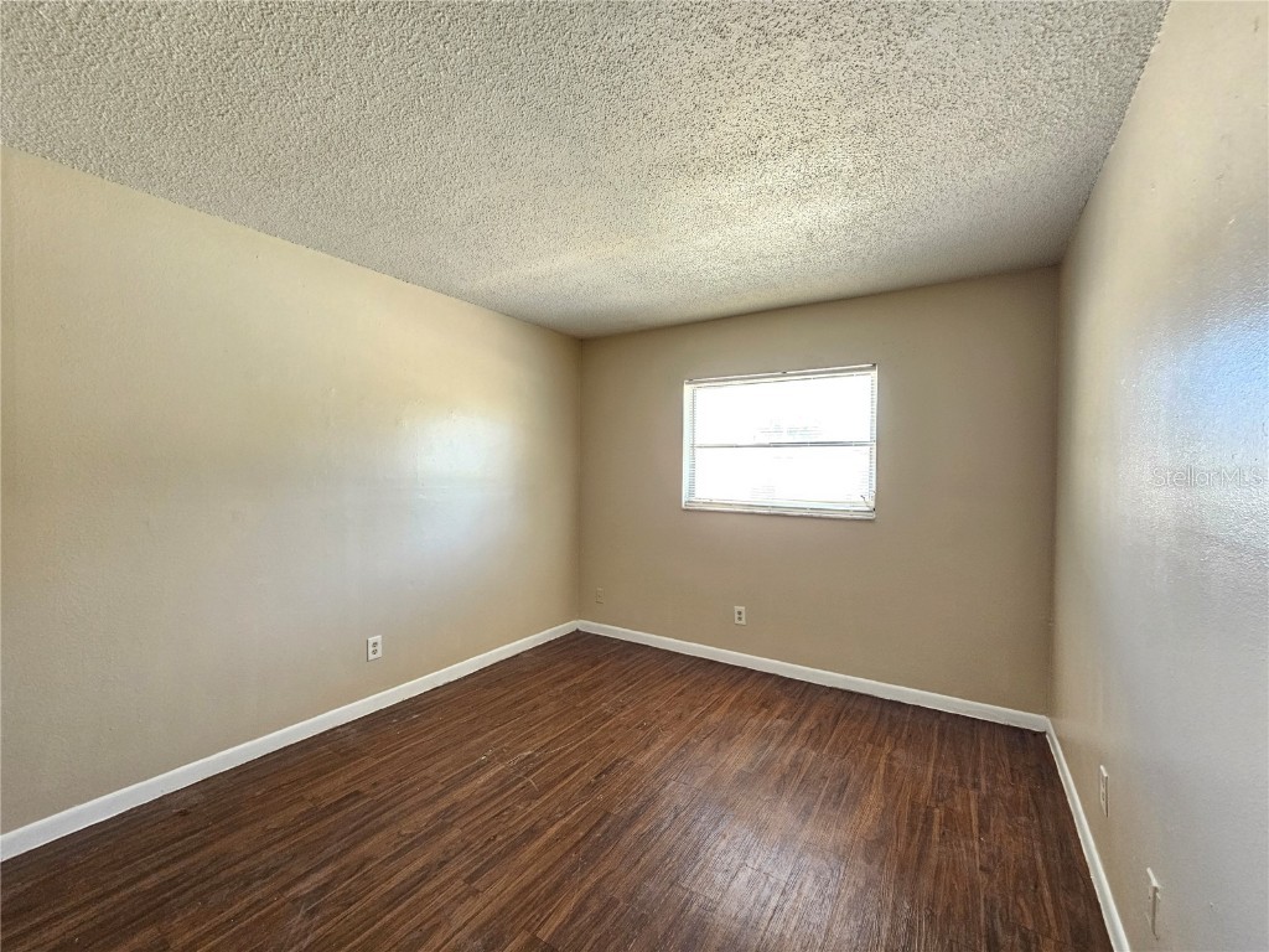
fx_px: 477
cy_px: 476
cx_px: 634
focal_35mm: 13
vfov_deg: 89.9
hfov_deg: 106.2
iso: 320
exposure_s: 1/30
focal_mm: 2.2
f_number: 2.2
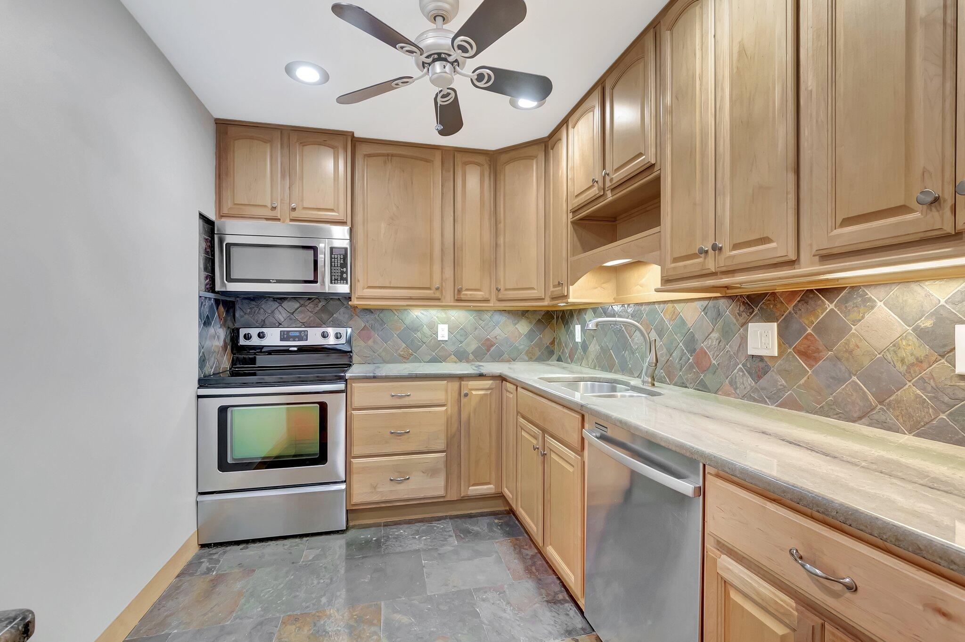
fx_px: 402
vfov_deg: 77.2
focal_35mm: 15
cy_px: 321
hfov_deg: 100.4
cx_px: 482
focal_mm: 10
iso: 640
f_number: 8
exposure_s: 1/2.5
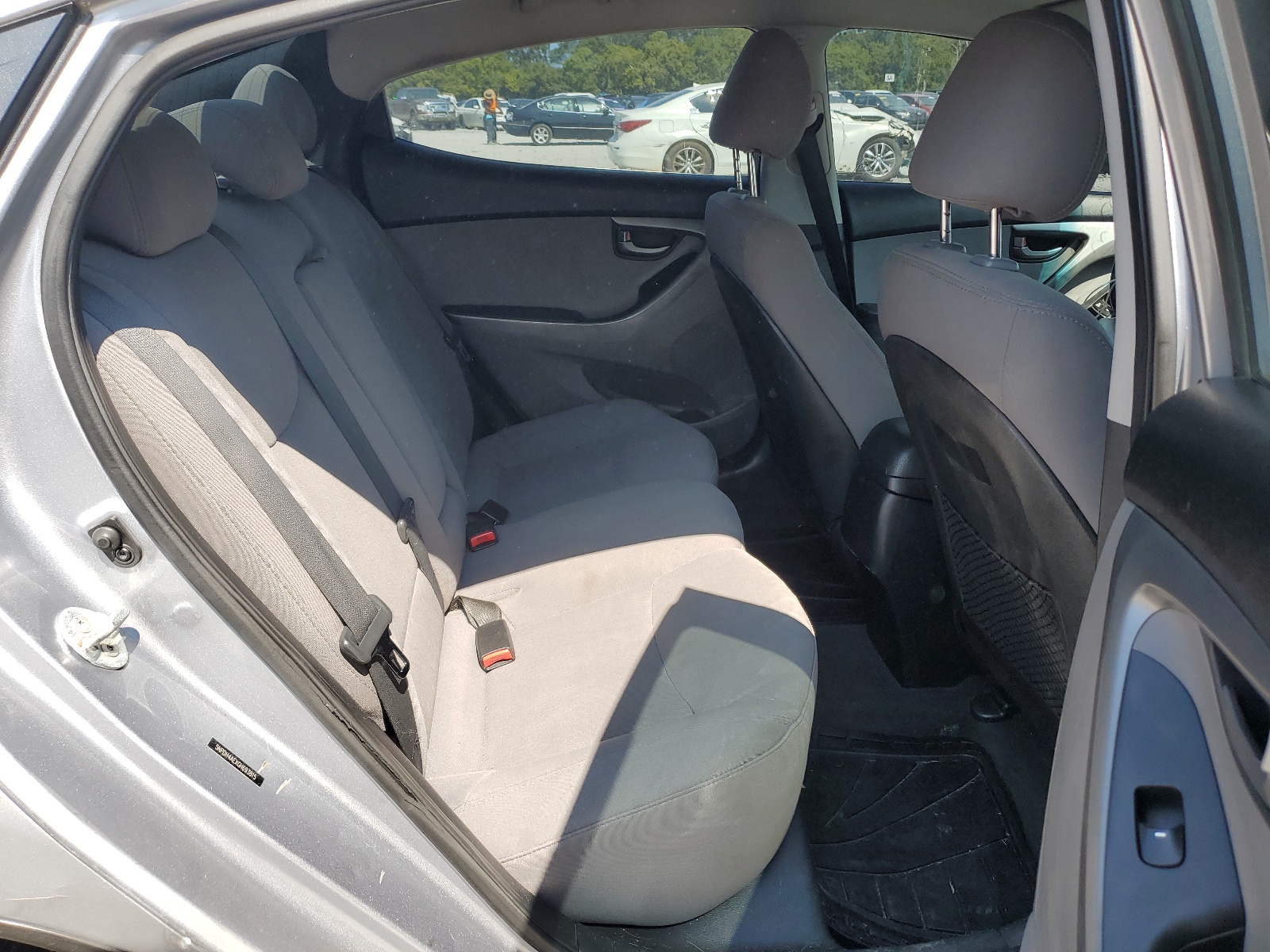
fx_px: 954
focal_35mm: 26
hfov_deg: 67.3
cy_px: 476
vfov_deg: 53.1
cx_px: 635
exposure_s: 1/769
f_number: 1.5
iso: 50
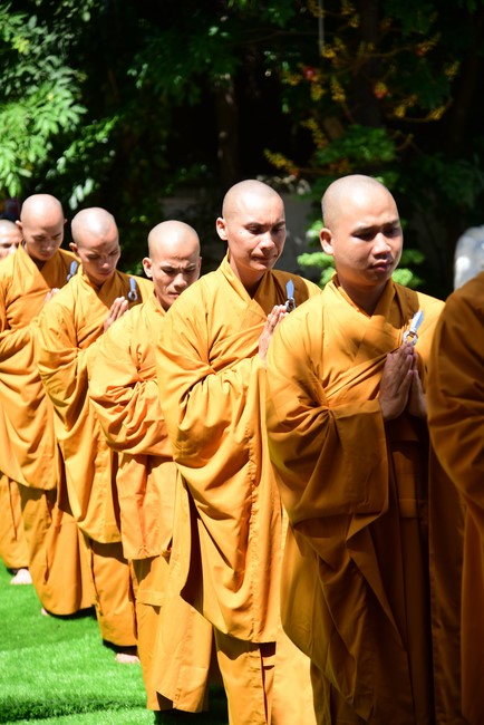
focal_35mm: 82
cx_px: 242
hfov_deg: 16.7
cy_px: 362
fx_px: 1652
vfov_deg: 24.8
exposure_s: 1/1000
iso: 250
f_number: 4
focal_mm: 82
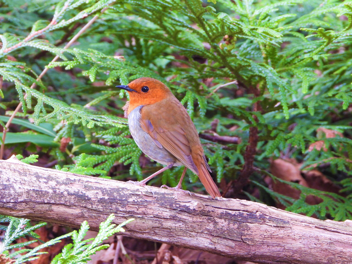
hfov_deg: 3.1
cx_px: 176
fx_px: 6610
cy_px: 132
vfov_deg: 2.3
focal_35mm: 650
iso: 560
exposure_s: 1/60
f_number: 5
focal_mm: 117
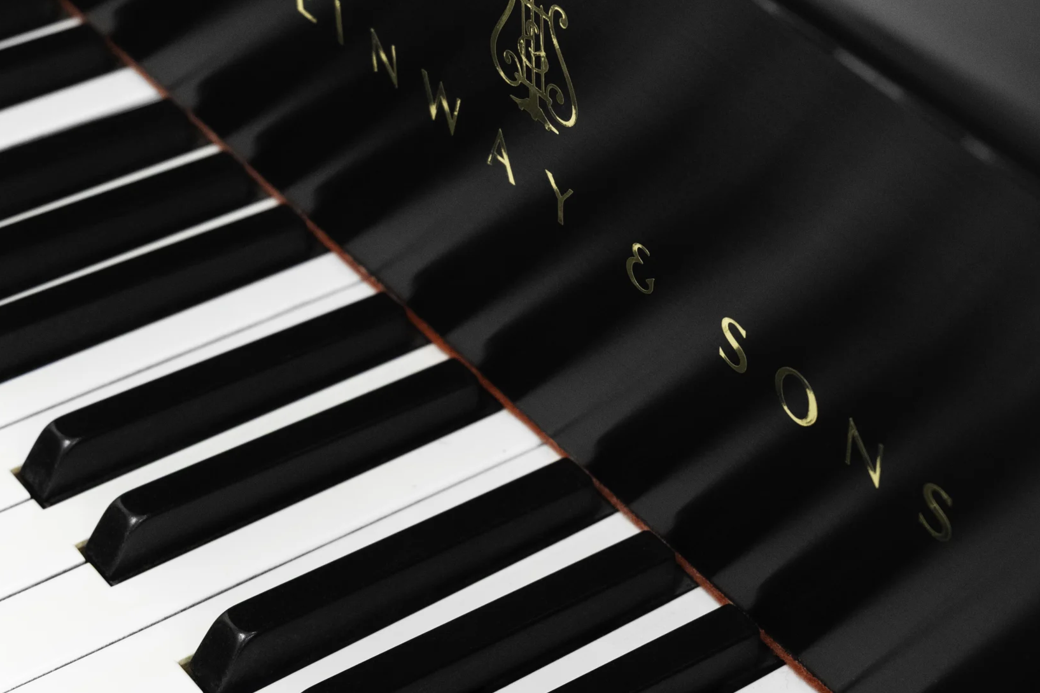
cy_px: 238
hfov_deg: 21.7
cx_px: 475
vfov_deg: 14.5
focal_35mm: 94
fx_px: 2715
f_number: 8
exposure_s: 1/60
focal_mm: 60
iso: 6400
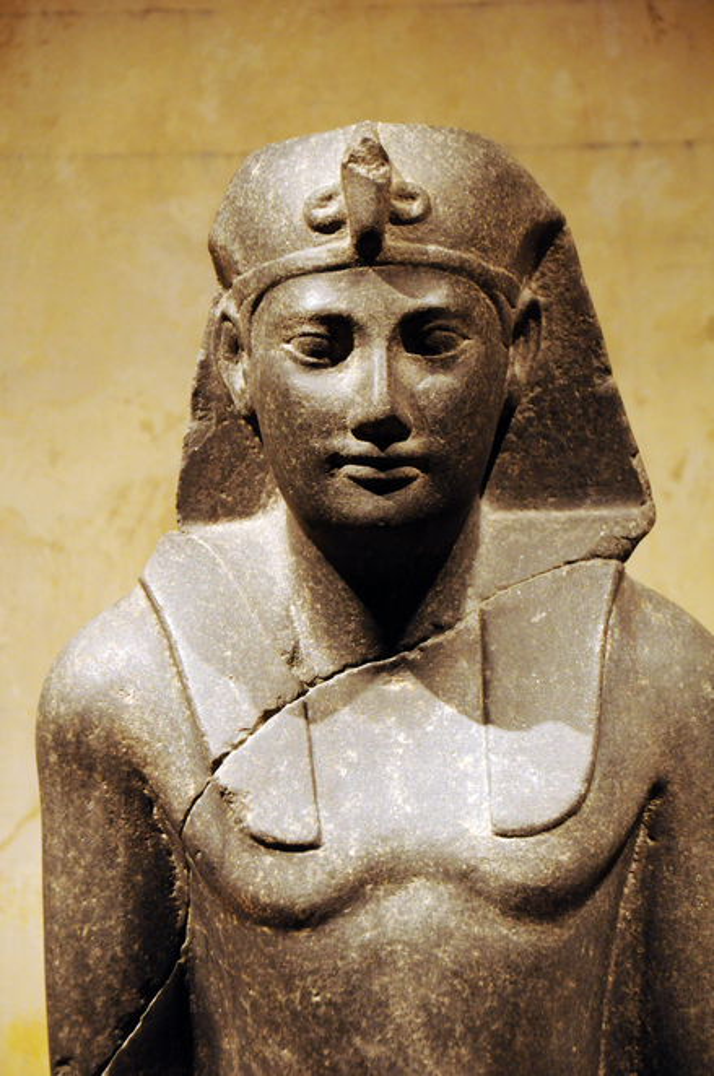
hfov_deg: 7.6
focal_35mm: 180
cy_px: 538
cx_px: 357
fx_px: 5374
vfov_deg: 11.4
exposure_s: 1/50
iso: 1600
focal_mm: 120
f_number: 7.1
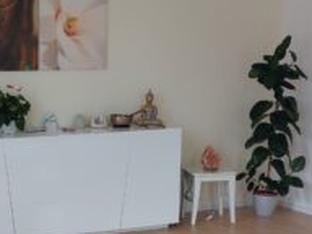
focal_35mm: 50
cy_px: 159
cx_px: 20
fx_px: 451
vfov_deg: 28.9
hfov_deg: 35.5
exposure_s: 1/100
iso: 100
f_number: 1.8
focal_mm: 5.23
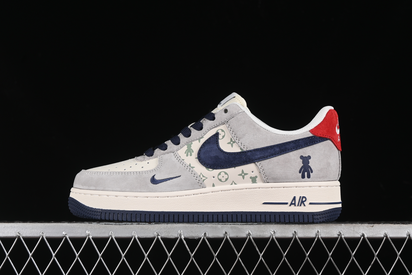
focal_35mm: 75
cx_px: 206
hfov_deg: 27.0
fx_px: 858
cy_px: 138
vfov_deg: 18.2
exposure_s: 1/80
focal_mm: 50
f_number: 8
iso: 160
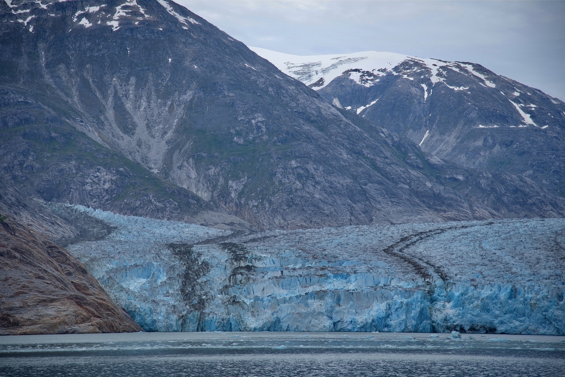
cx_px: 282
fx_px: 1884
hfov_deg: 17.1
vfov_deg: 11.4
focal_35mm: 120
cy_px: 188
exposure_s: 1/250
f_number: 5.6
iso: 100
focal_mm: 120
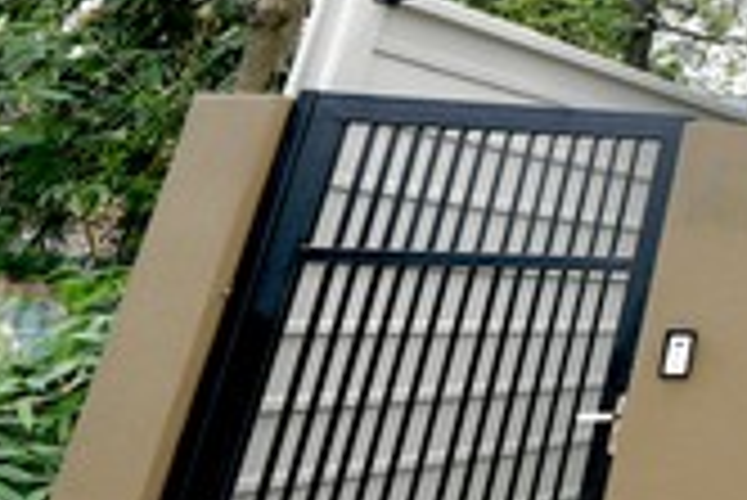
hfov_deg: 21.3
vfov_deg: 23.1
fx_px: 1121
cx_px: 1386
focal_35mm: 54
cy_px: -97
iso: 100
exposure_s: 1/160
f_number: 6.3
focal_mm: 14
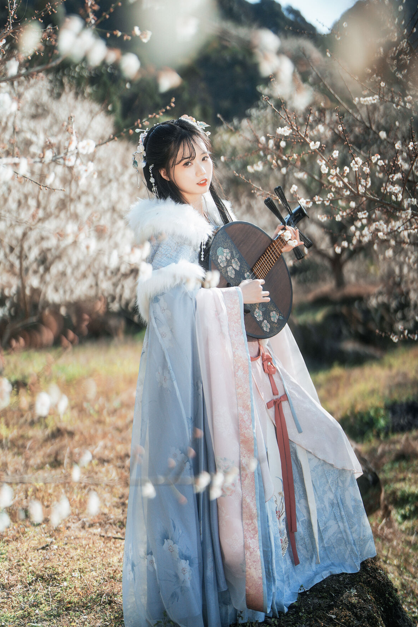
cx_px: 206
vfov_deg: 38.9
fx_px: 889
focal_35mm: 51
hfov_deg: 26.5
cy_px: 310
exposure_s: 1/5000
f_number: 1.2
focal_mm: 50
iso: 100
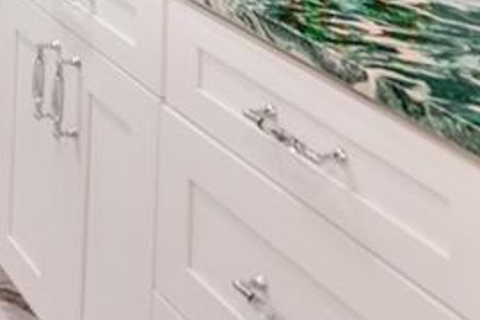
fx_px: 1107
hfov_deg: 19.7
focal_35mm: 83
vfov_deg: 13.8
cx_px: -325
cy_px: -337
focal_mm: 14
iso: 100
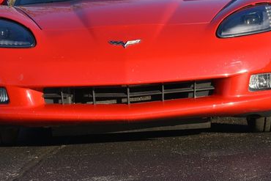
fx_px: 1076
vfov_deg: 9.6
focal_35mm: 143
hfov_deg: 14.4
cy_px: 47
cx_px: 129
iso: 125
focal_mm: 55
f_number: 8
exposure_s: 1/250
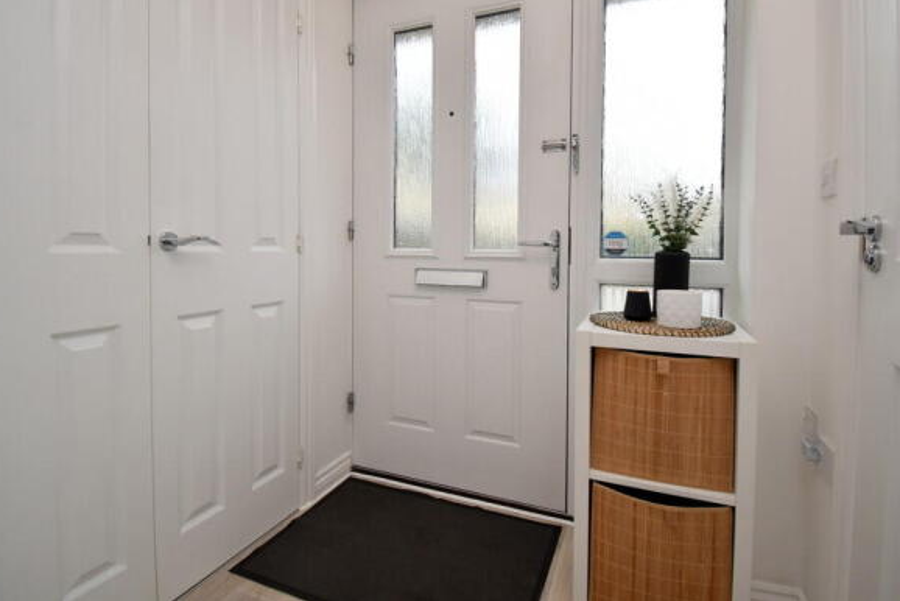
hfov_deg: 93.2
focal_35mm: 17
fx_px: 425
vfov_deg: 70.2
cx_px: 463
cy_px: 262
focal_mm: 10
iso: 360
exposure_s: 1/200
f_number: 5
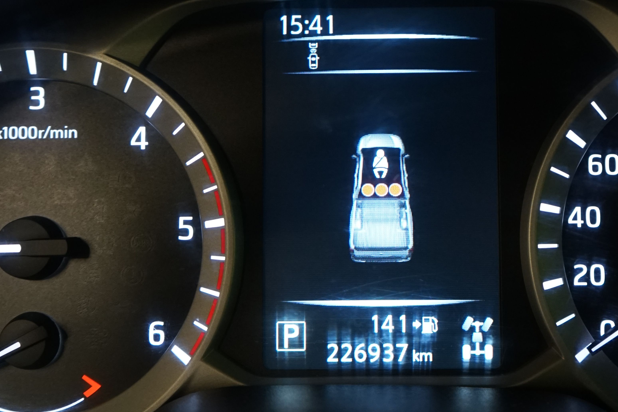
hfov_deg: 33.3
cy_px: 148
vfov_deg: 22.6
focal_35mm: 60
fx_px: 1030
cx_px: 372
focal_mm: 31
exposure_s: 1/60
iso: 1600
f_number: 4
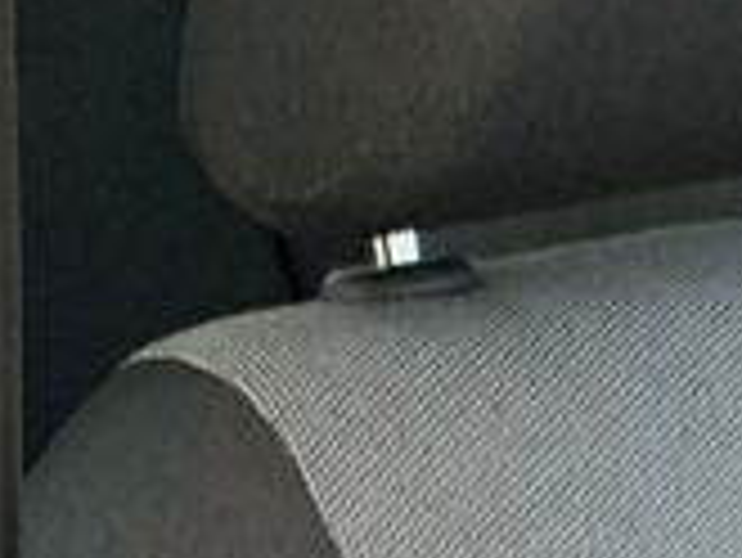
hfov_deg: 11.9
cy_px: 1454
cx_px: 953
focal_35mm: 161
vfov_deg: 8.3
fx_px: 3454
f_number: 1.8
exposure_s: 1/43
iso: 400
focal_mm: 4.25
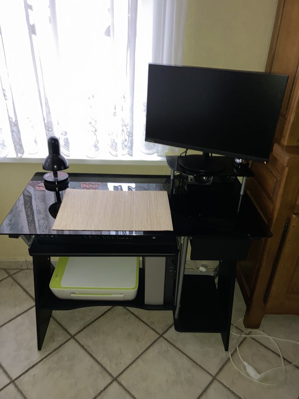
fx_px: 322
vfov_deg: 63.4
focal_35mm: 28
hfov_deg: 49.7
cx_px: 150
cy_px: 200
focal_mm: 3.99
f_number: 1.8
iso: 125
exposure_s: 1/4
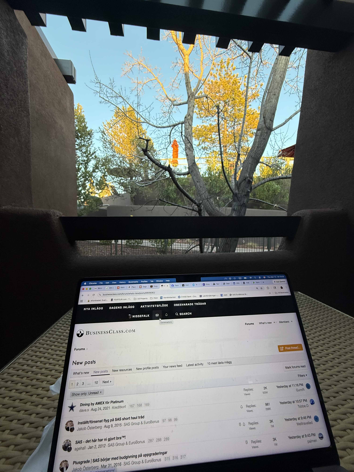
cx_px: 177
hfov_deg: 85.7
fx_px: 191
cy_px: 236
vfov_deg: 102.1
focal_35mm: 14
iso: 125
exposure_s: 1/99
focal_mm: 2.22
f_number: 2.2
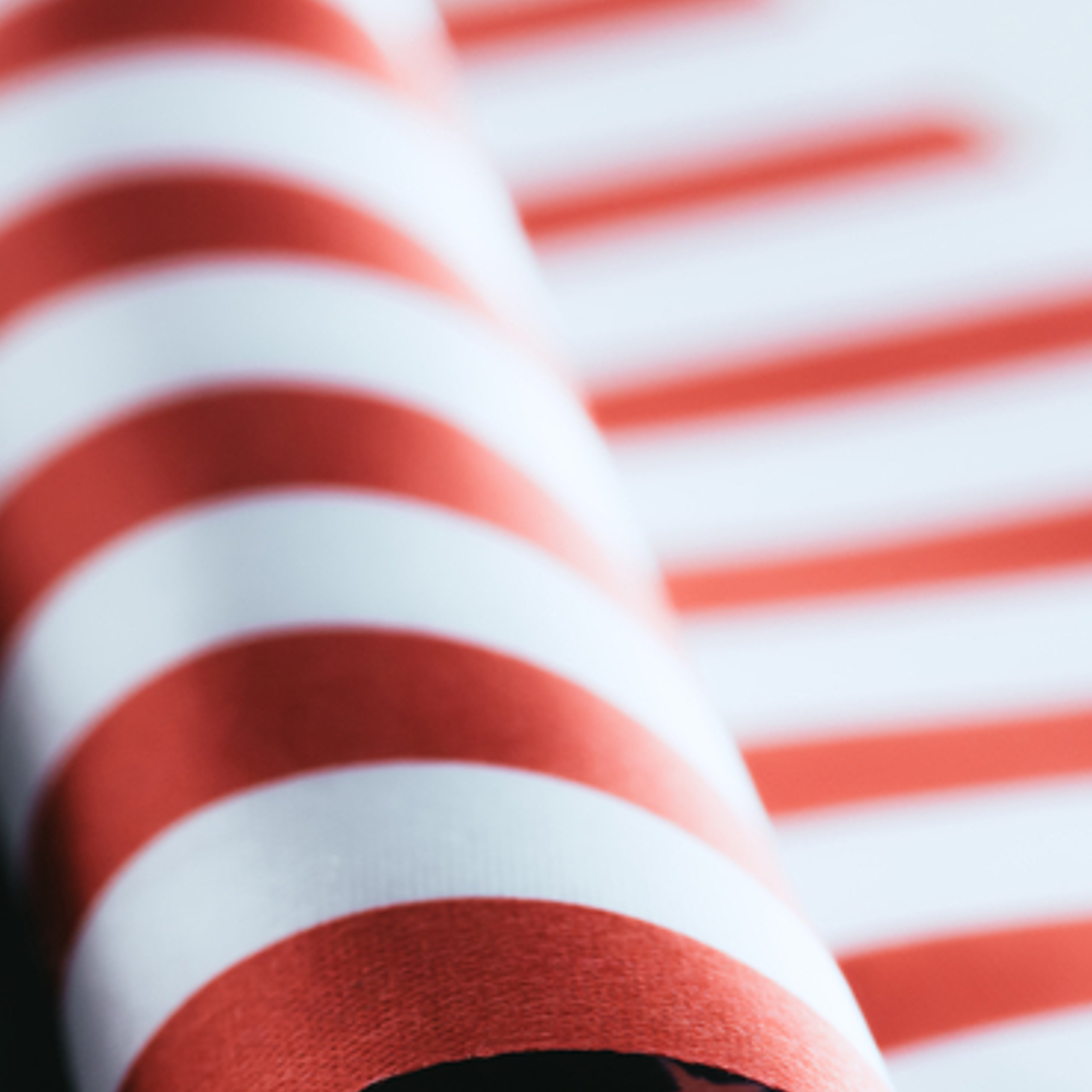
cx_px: -108
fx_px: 8637
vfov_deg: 7.2
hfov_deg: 7.2
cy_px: 874
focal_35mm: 242
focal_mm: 105
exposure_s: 1/200
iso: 320
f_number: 11
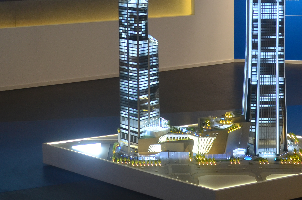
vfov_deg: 19.6
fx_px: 561
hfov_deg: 30.1
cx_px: 155
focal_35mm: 67
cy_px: -4
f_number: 5.6
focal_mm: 18
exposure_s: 1/15
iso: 200
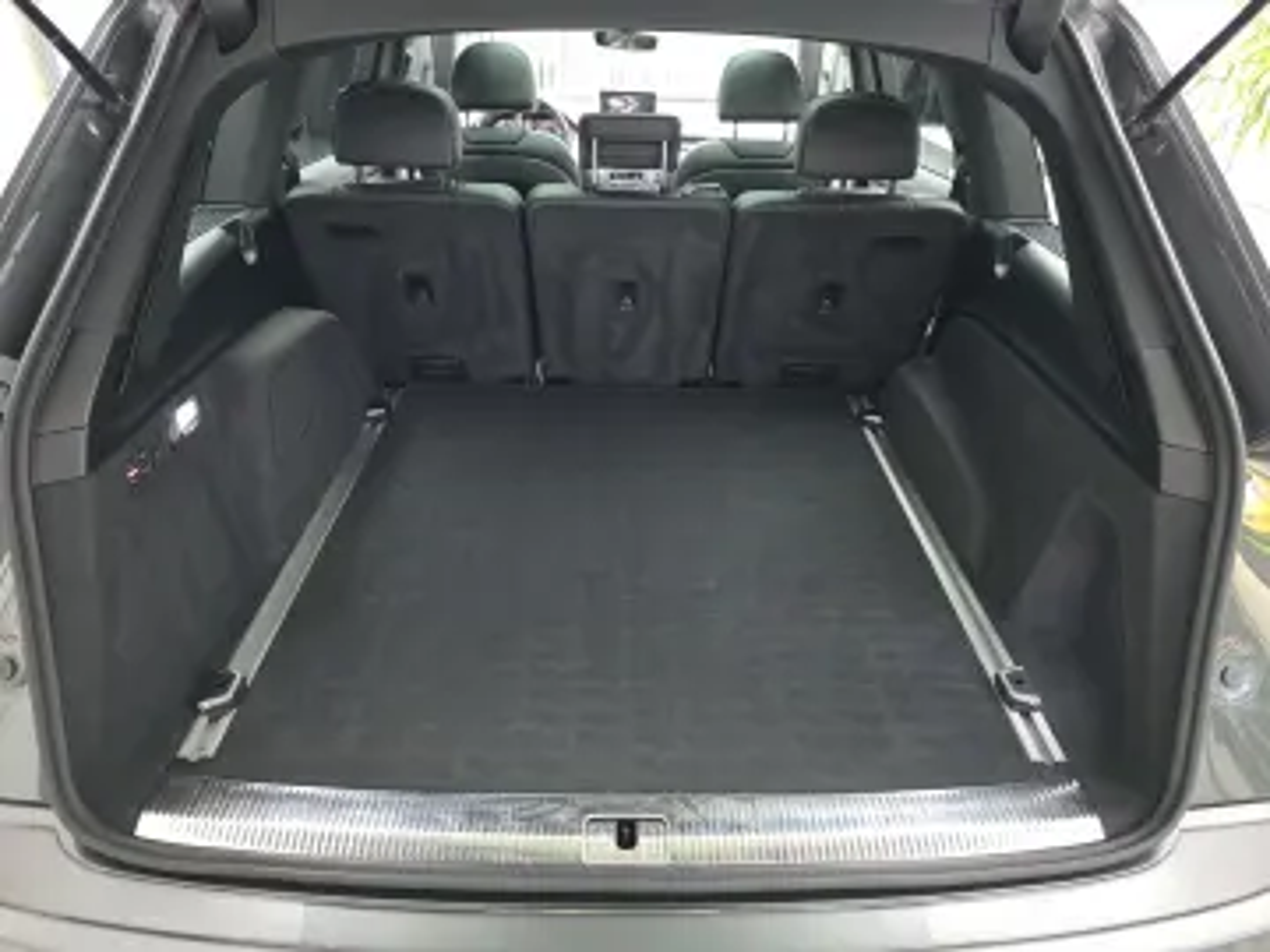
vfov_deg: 58.9
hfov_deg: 73.9
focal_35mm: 23
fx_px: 844
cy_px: 476
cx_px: 635
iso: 1250
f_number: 1.7
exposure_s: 1/100
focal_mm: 6.25
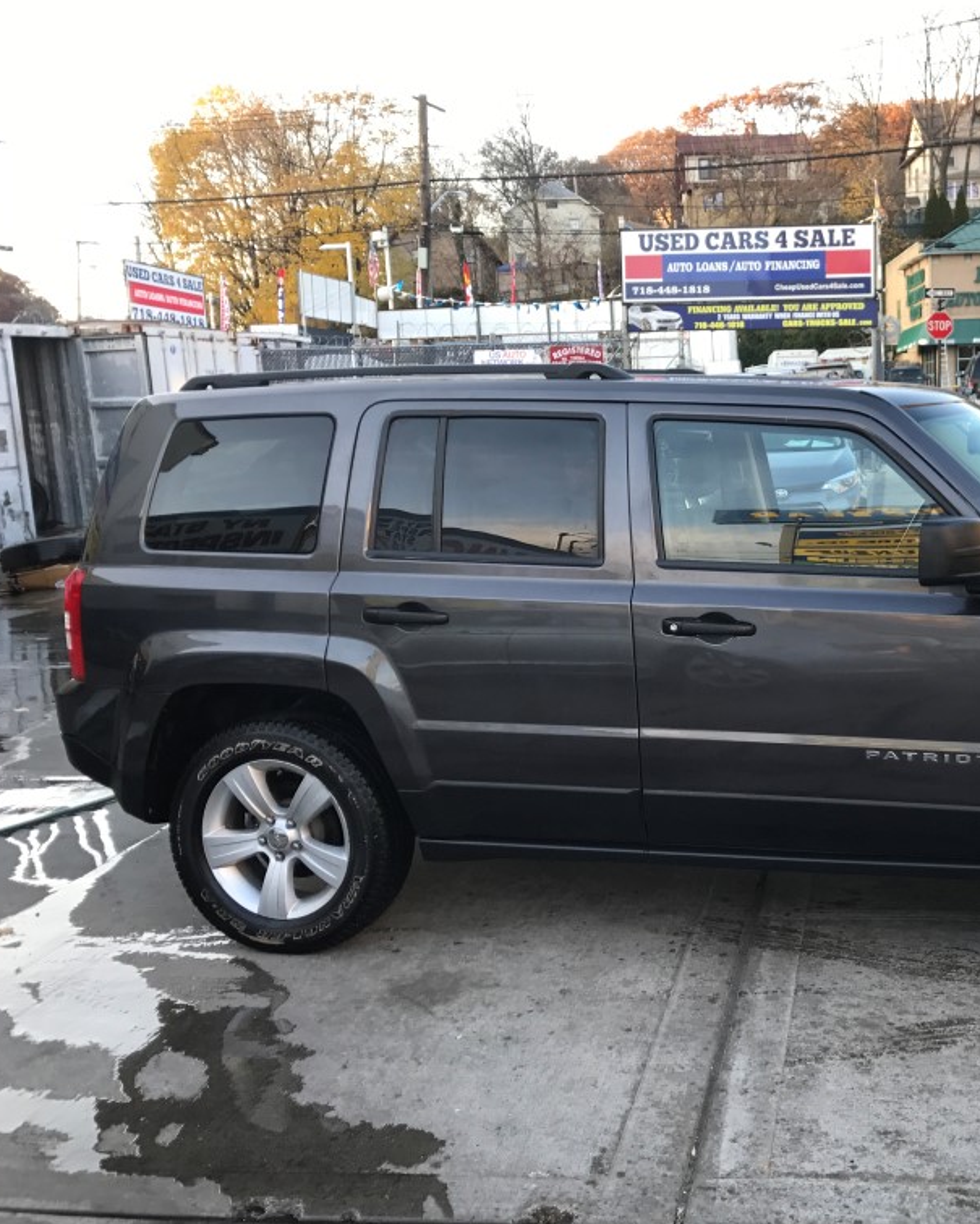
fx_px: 1341
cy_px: 617
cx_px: 781
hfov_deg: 38.7
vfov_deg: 49.1
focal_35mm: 37
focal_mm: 3.99
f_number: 1.8
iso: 25
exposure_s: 1/120
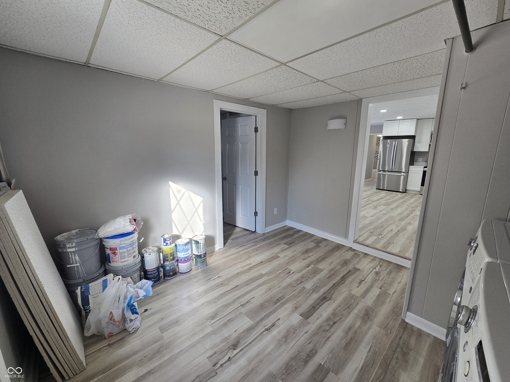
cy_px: 191
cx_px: 255
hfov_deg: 106.2
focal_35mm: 13
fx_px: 192
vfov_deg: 89.9
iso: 64
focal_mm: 2.2
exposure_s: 1/60
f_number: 2.2
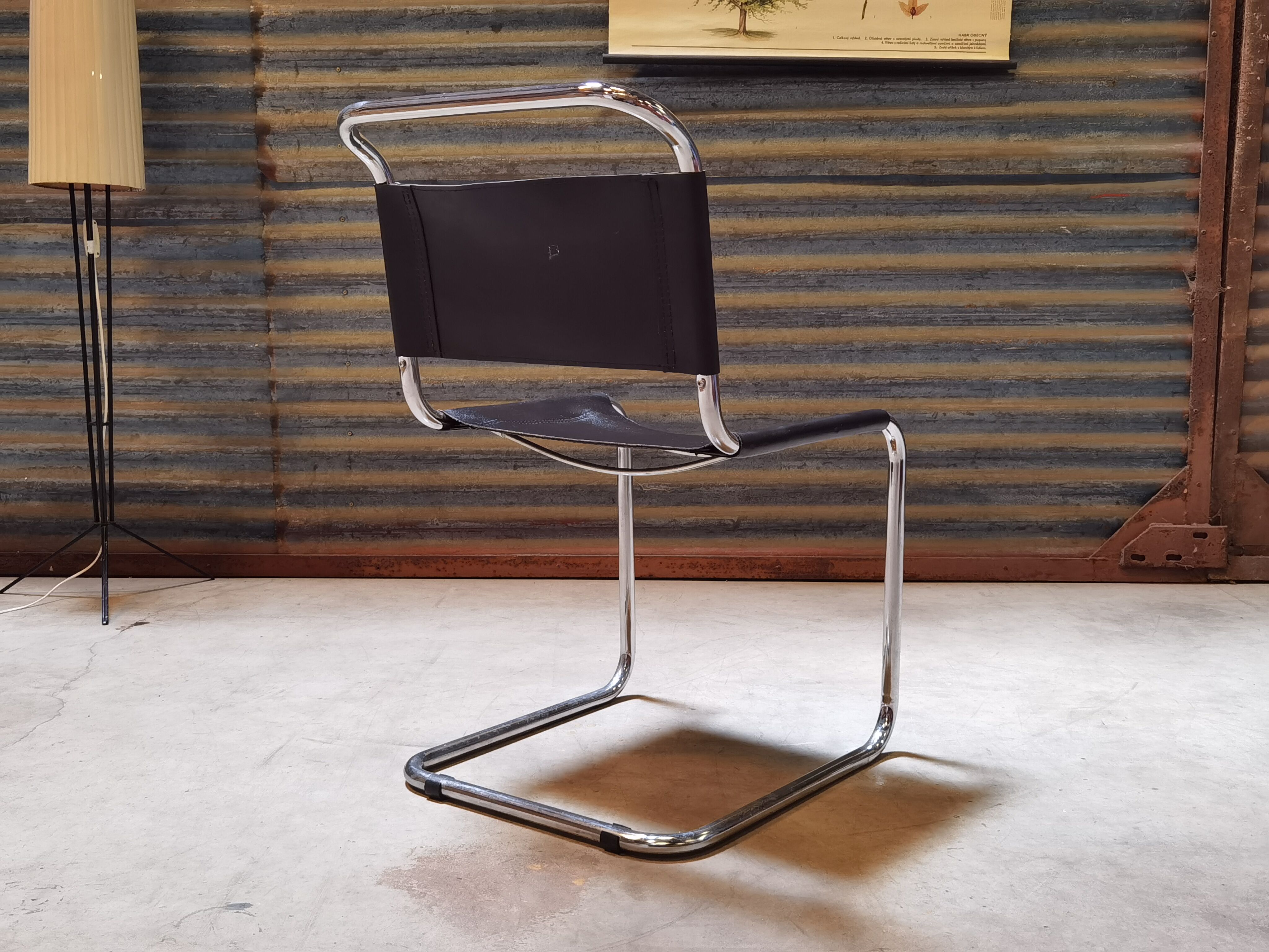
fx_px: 1430
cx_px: 634
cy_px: 476
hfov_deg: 47.9
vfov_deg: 36.8
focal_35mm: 39
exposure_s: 1/33.3
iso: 320
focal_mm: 6.71
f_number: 1.9
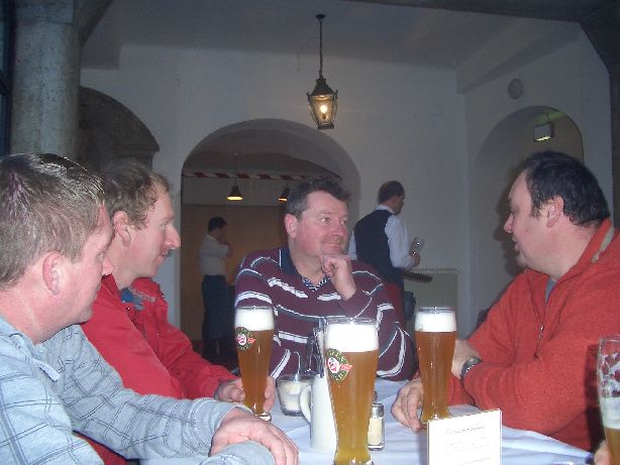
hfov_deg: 52.6
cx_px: 310
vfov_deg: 40.7
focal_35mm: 35
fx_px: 627
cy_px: 232
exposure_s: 1/40
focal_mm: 5.8
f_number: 2.6
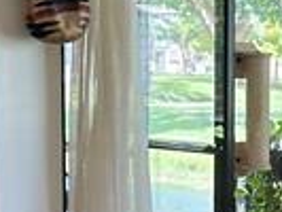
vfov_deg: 9.4
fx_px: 1272
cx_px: 327
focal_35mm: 156
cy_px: 235
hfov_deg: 12.4
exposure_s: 1/120
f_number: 1.5
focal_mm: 5.7
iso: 100
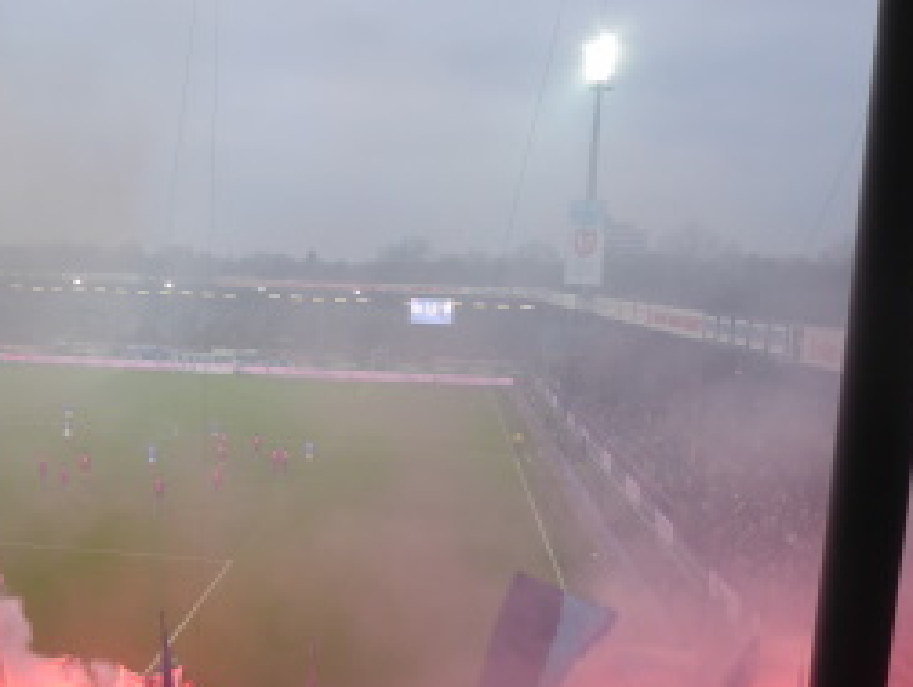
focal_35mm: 43
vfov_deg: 33.5
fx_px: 1136
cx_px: 240
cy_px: 436
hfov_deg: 42.6
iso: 100
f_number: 3.3
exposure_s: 1/60
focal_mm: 4.3
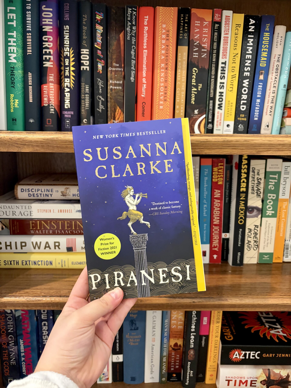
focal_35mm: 26
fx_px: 291
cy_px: 194
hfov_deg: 53.1
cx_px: 146
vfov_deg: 67.3
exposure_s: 1/40
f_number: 1.6
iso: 500
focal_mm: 5.96
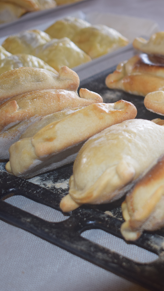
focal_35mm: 85
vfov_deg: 25.0
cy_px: 145
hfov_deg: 13.9
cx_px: 188
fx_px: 657
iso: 450
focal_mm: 36
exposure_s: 1/30
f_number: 4.8
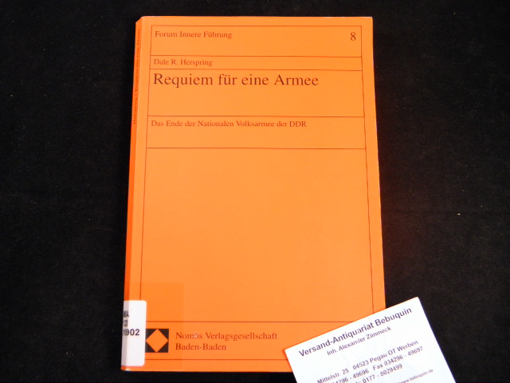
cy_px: 192
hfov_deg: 47.9
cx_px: 255
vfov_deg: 36.8
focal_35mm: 39
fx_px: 575
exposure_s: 1/40
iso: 250
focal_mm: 7.1
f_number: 3.8
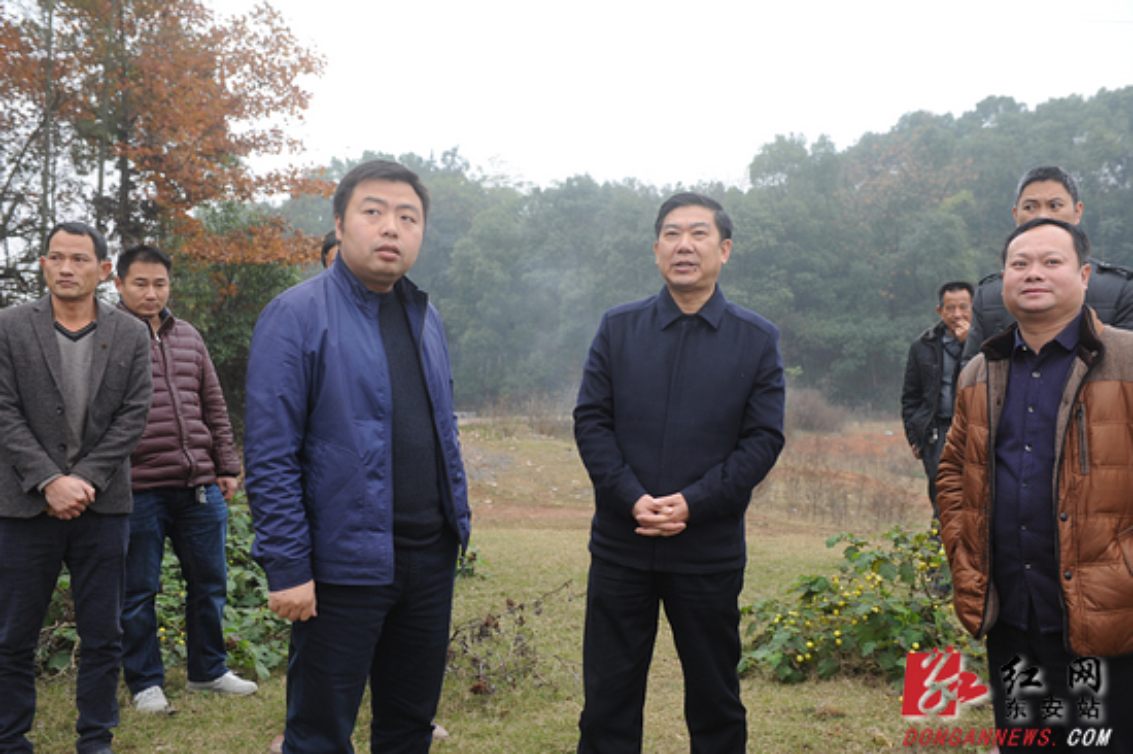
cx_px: 566
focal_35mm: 40
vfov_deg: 33.4
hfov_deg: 48.5
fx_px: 1258
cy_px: 377
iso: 900
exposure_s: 1/100
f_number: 5
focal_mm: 40
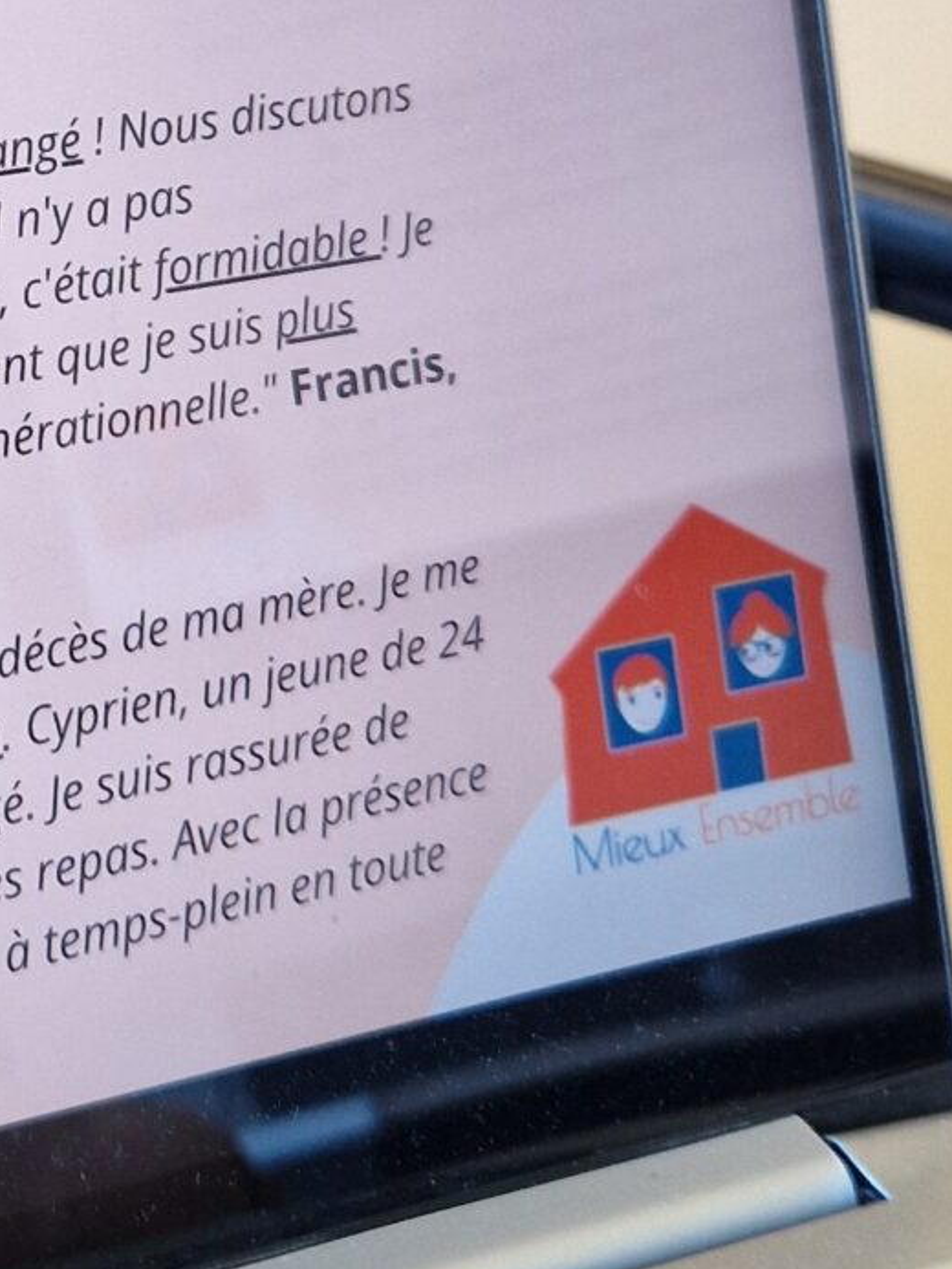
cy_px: 145
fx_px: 3116
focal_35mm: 85
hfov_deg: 16.5
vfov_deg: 22.5
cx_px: -242
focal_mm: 5.4
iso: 160
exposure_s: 1/100
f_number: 1.8
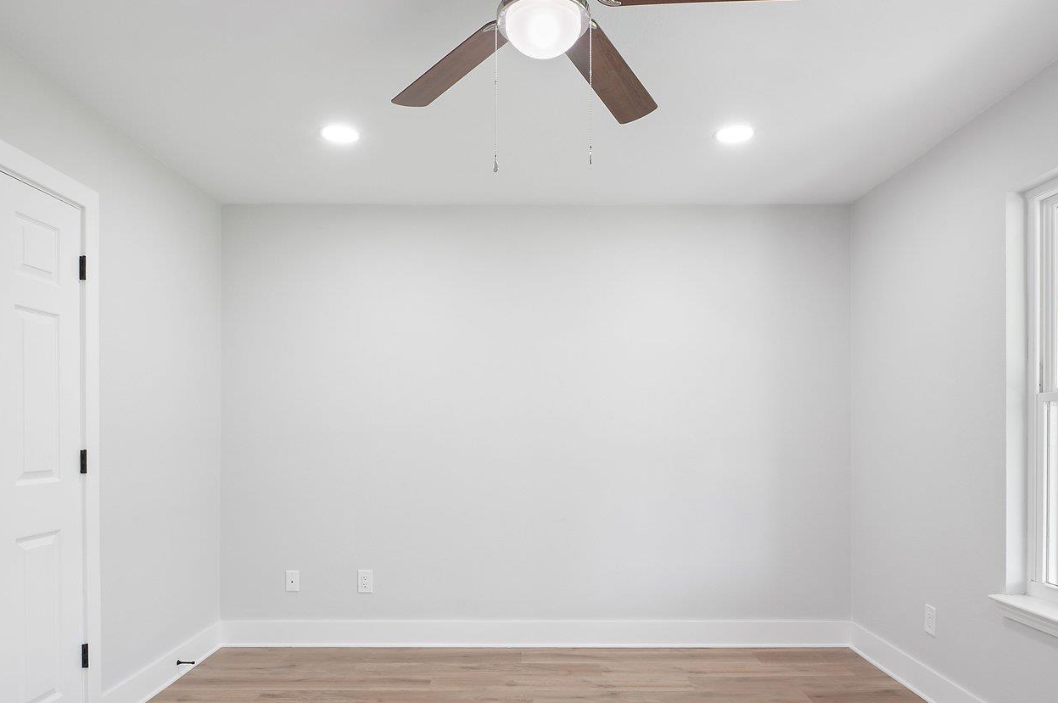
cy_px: 415
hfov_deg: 76.1
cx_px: 533
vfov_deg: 54.7
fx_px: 675
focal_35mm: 23
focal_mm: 14
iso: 400
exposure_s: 1/6
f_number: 8
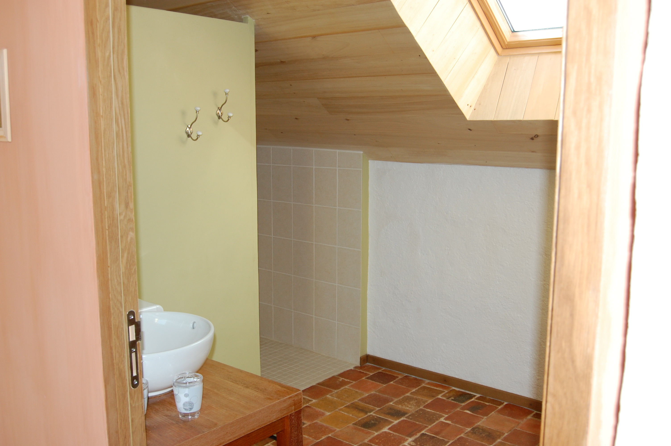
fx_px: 642
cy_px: 223
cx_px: 336
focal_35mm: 34
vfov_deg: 38.3
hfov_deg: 55.1
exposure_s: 1/60
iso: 400
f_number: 5
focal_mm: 23
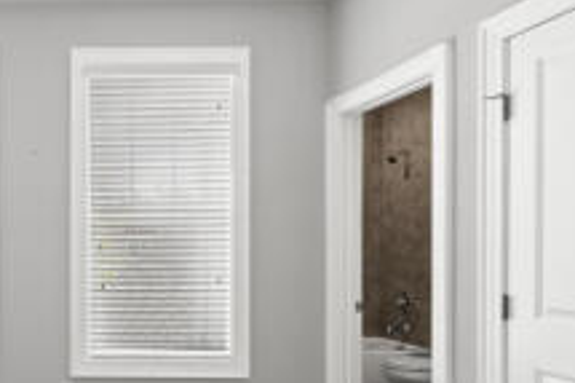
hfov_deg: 51.4
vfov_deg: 41.9
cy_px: 245
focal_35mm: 31
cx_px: 32
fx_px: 495
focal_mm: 14
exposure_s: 1/30
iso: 640
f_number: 7.1
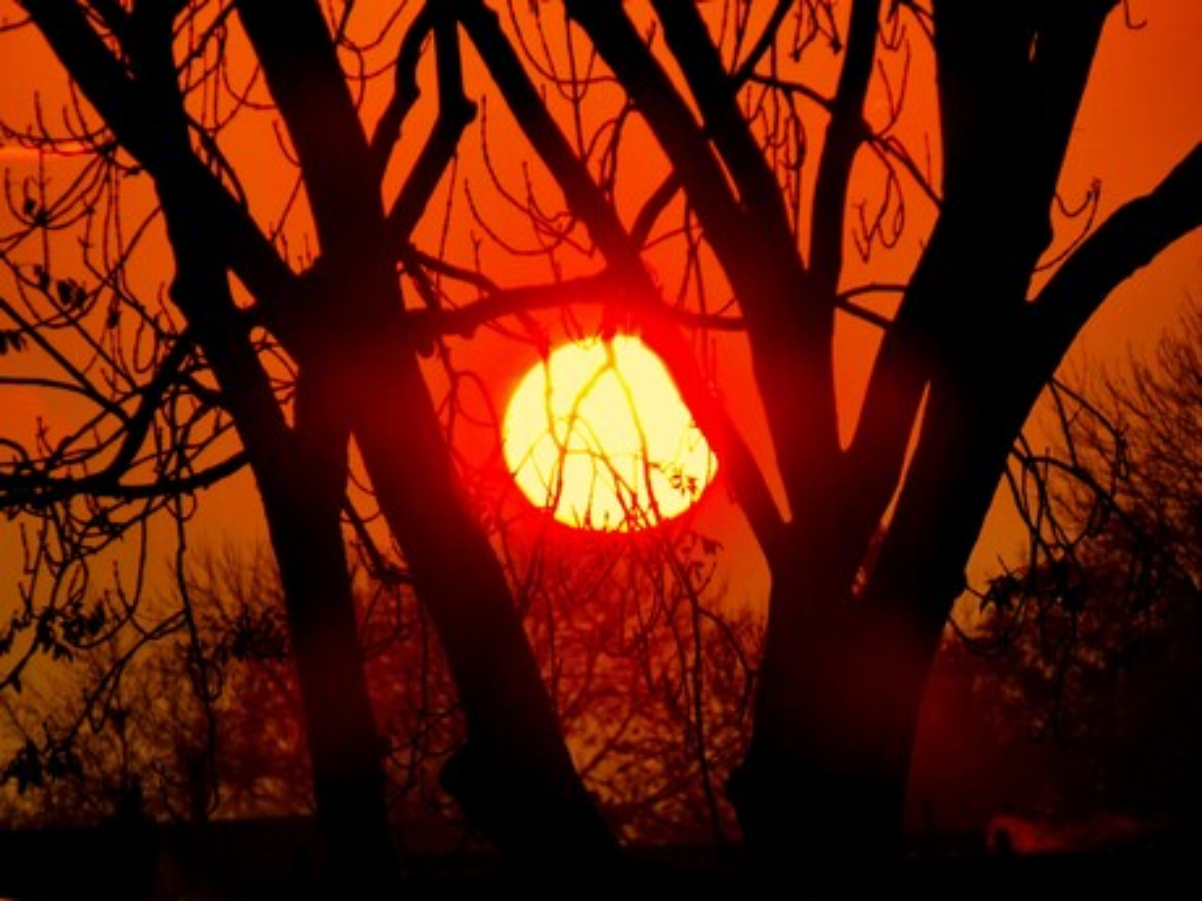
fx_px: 23647
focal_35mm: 681
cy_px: 450
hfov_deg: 2.9
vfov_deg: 2.2
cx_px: 601
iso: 80
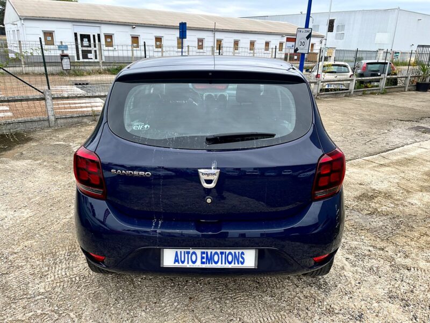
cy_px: 162
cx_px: 215
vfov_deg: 53.1
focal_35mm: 26
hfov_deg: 67.3
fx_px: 323
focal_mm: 5.1
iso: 50
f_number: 1.6
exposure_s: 1/1225
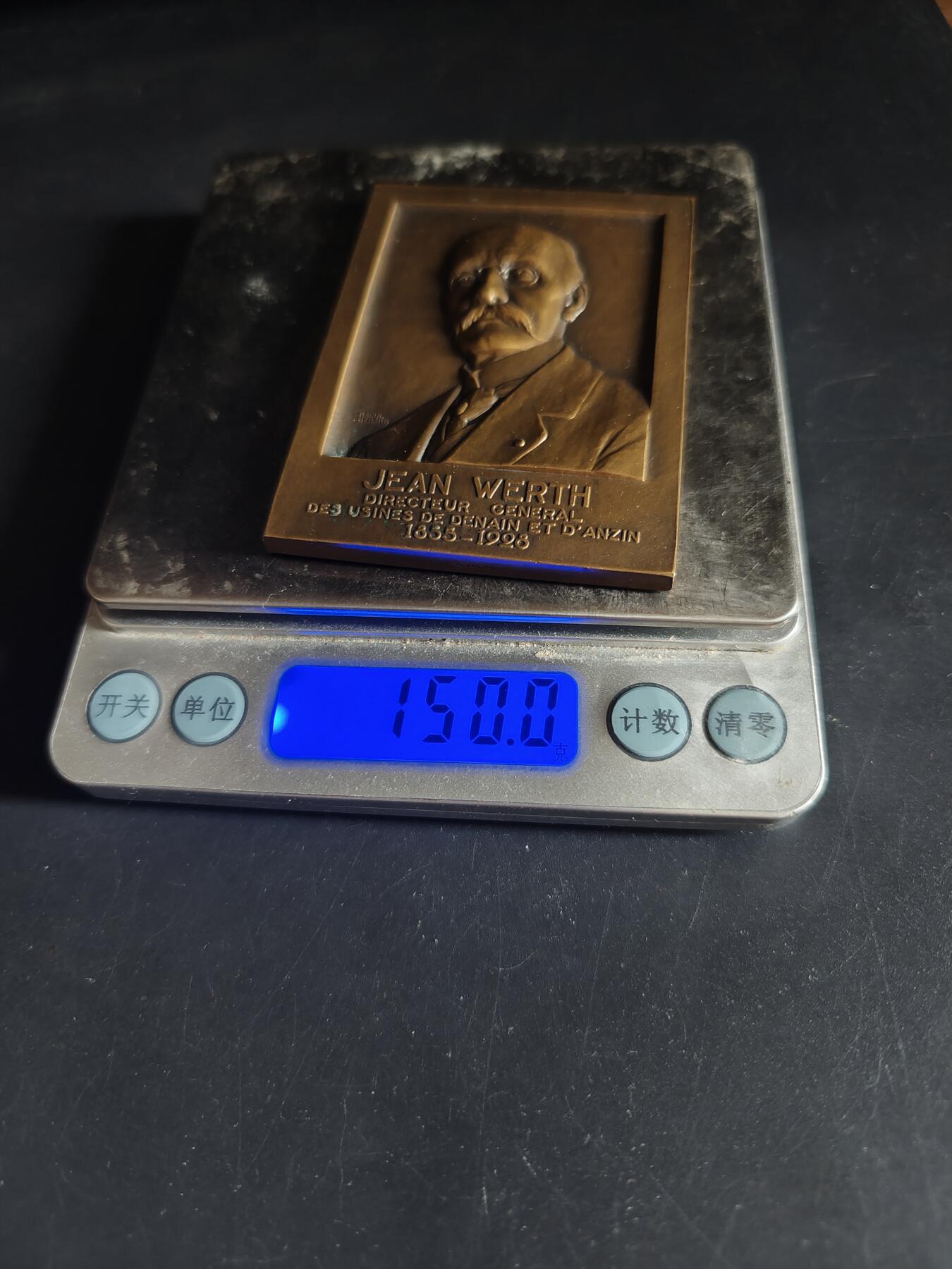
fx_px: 843
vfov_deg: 73.9
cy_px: 634
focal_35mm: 23
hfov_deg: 58.9
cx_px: 476
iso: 1000
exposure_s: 1/23.2
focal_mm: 6.06
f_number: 1.6
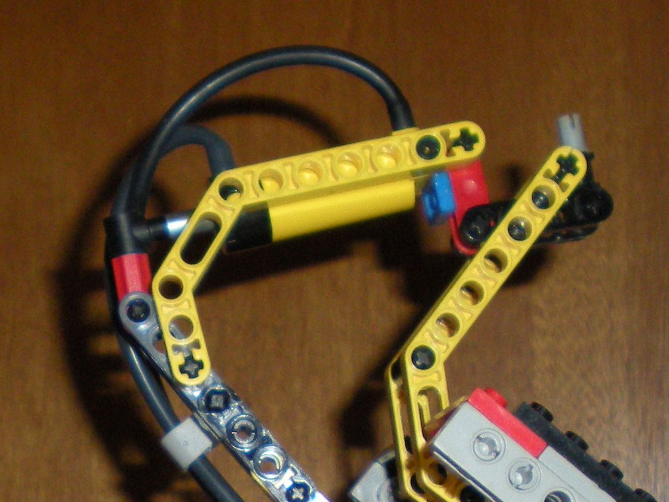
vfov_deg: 13.4
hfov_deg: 18.5
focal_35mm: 106
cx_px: 347
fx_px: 2049
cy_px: 663
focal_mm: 6.3
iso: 200
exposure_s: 1/60
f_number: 3.1
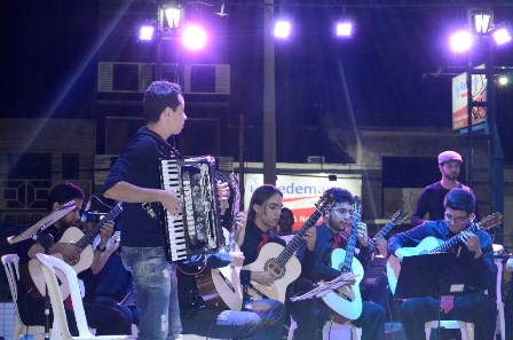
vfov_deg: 14.6
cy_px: 170
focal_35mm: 93
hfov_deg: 21.9
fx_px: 1323
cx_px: 256
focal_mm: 62
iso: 3200
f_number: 6.3
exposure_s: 1/60
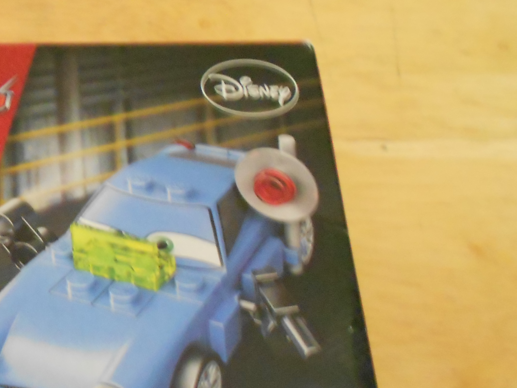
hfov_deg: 31.9
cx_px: -15
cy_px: 205
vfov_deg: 26.6
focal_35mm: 55
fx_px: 822
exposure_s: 1/8
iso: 640
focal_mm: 4.6
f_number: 3.2
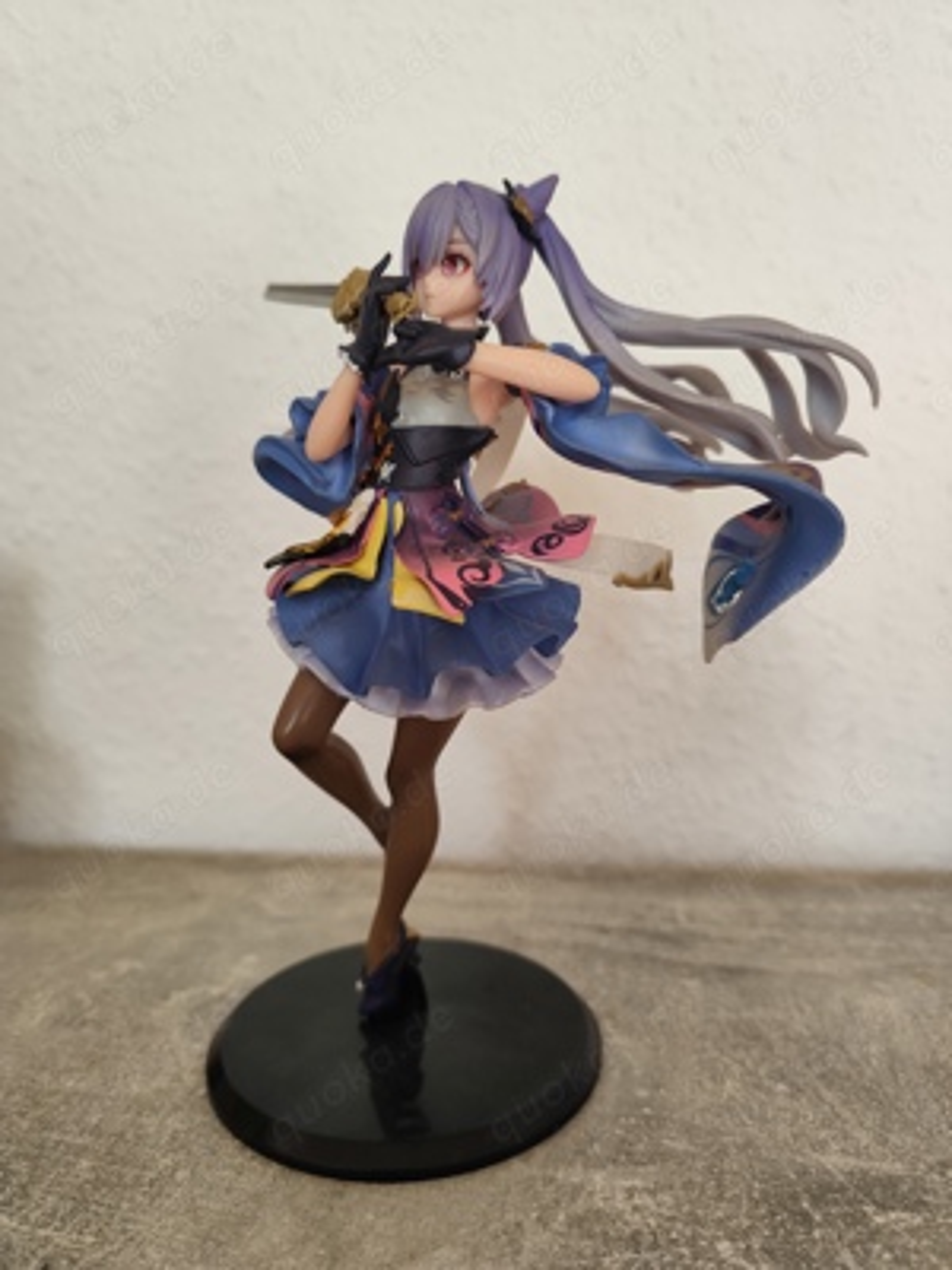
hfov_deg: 58.9
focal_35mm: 23
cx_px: 476
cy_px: 635
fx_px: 843
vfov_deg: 73.9
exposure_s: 1/100
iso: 500
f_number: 1.65
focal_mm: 6.14
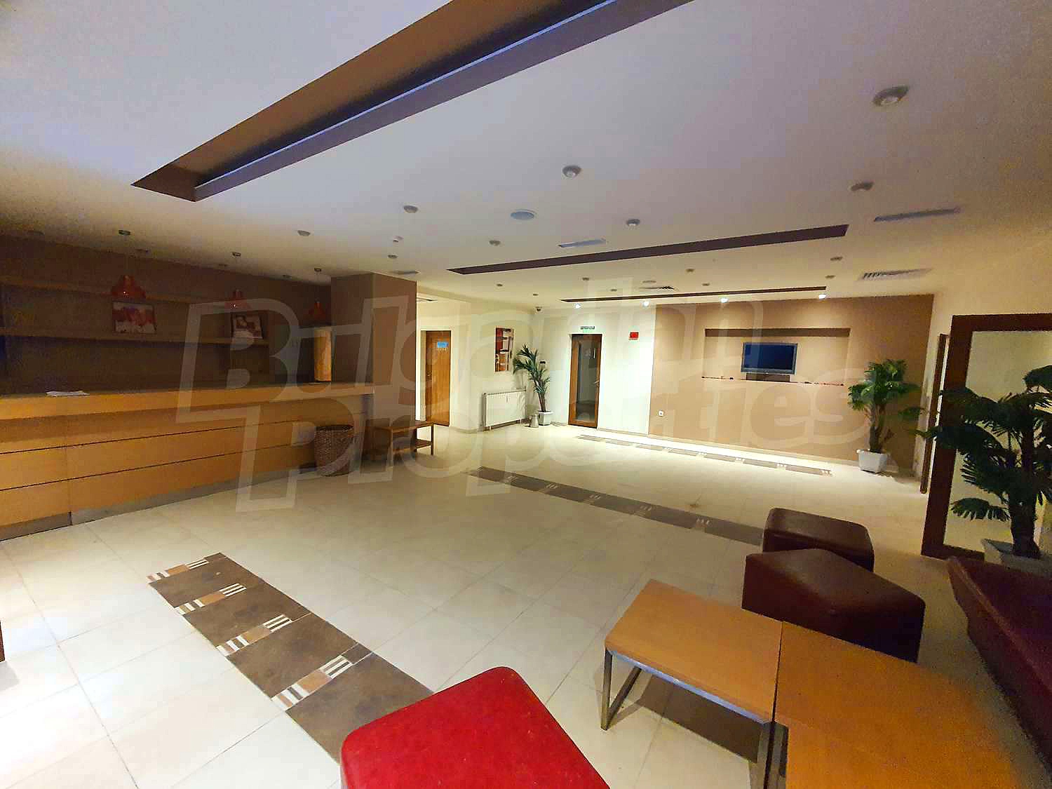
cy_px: 394
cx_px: 526
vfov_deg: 89.9
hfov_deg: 106.2
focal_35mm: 13
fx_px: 395
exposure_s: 1/33
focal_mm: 1.8
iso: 640
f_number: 2.2
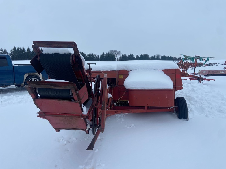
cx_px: 113
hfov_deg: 67.3
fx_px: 170
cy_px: 84
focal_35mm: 26
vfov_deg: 53.1
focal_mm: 4.25
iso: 32
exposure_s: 1/1678
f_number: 1.8
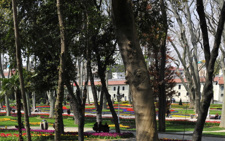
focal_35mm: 48
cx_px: 41
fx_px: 294
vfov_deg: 25.3
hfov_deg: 40.0
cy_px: 146
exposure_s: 1/250
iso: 200
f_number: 8
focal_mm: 24
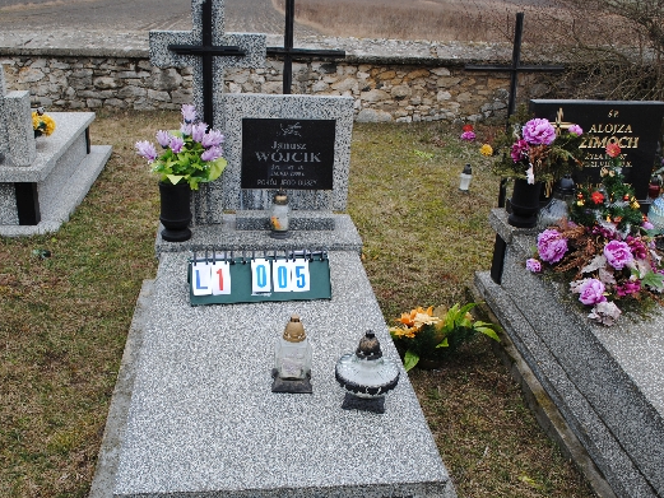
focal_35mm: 39
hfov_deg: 47.8
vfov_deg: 36.8
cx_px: 307
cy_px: 267
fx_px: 748
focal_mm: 22
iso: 100
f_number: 6.3
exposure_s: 1/160
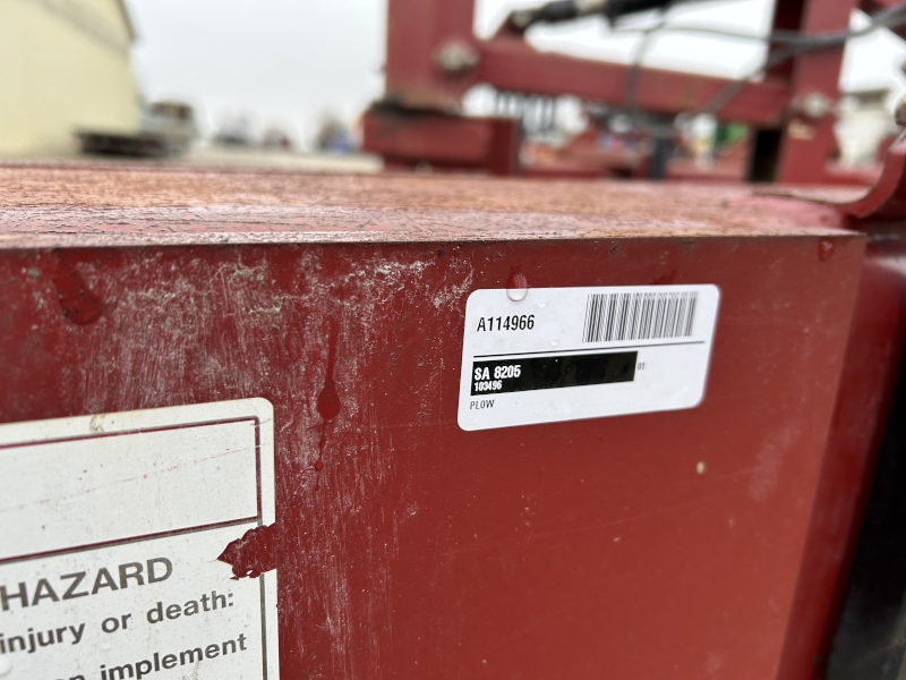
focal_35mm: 26
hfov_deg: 67.3
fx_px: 680
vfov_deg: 53.1
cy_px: 340
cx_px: 453
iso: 50
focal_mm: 5.7
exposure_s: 1/567
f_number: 1.5
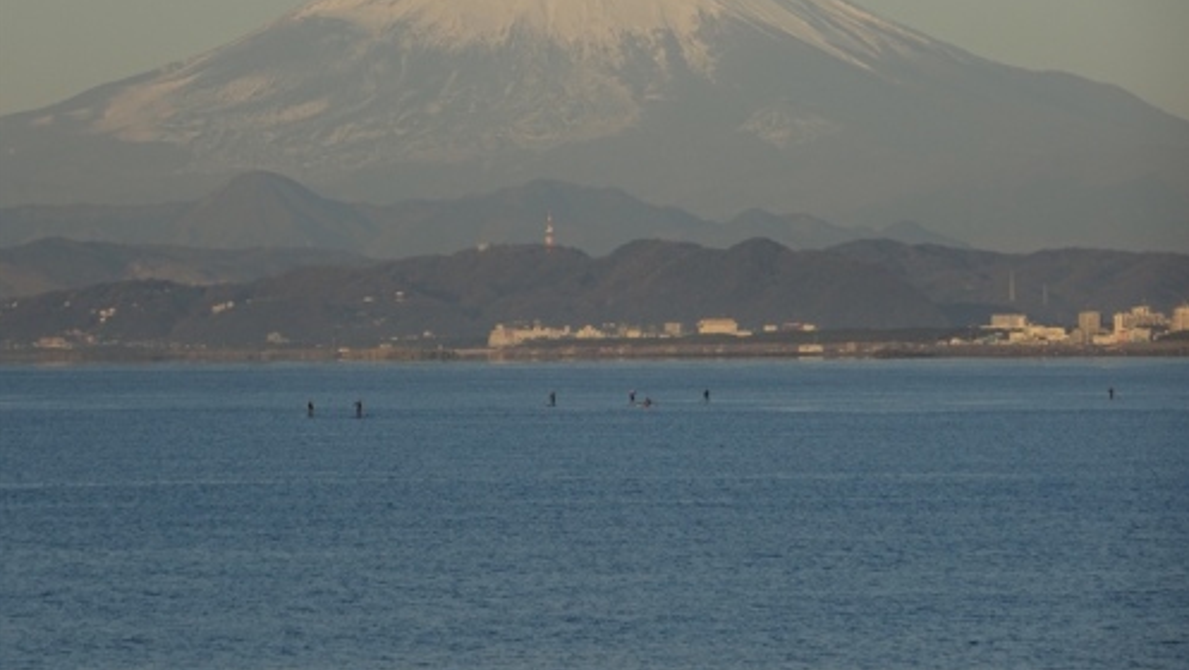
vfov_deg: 4.1
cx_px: 596
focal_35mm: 297
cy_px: 226
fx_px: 9367
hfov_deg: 7.3
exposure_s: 1/320
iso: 80
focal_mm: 46.32
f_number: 6.3
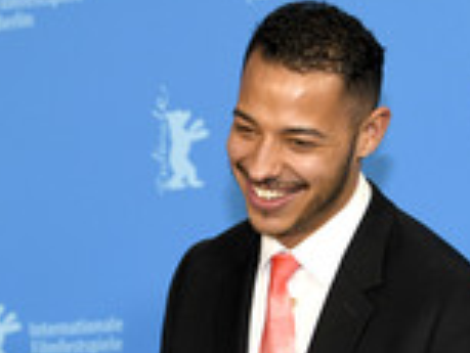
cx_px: 78
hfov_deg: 10.0
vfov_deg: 7.5
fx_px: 2690
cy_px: 414
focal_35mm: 198
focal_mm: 70
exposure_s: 1/400
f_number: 3.5
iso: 640
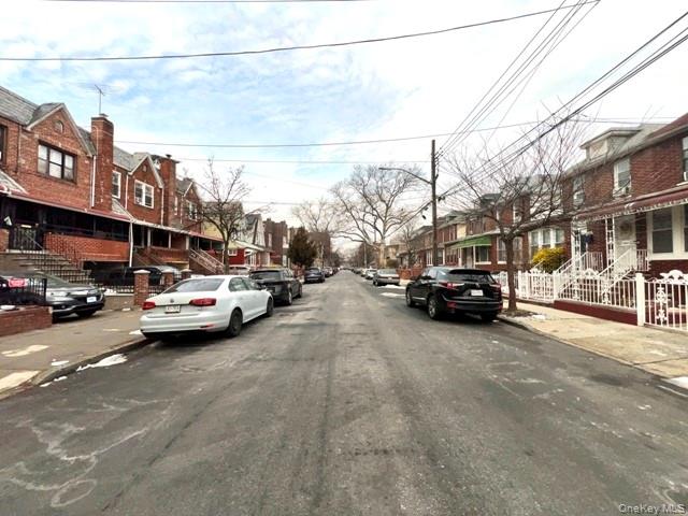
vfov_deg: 89.9
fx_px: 258
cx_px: 344
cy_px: 258
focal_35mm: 13
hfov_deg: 106.2
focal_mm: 1.57
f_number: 1.8
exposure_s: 1/1468
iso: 25
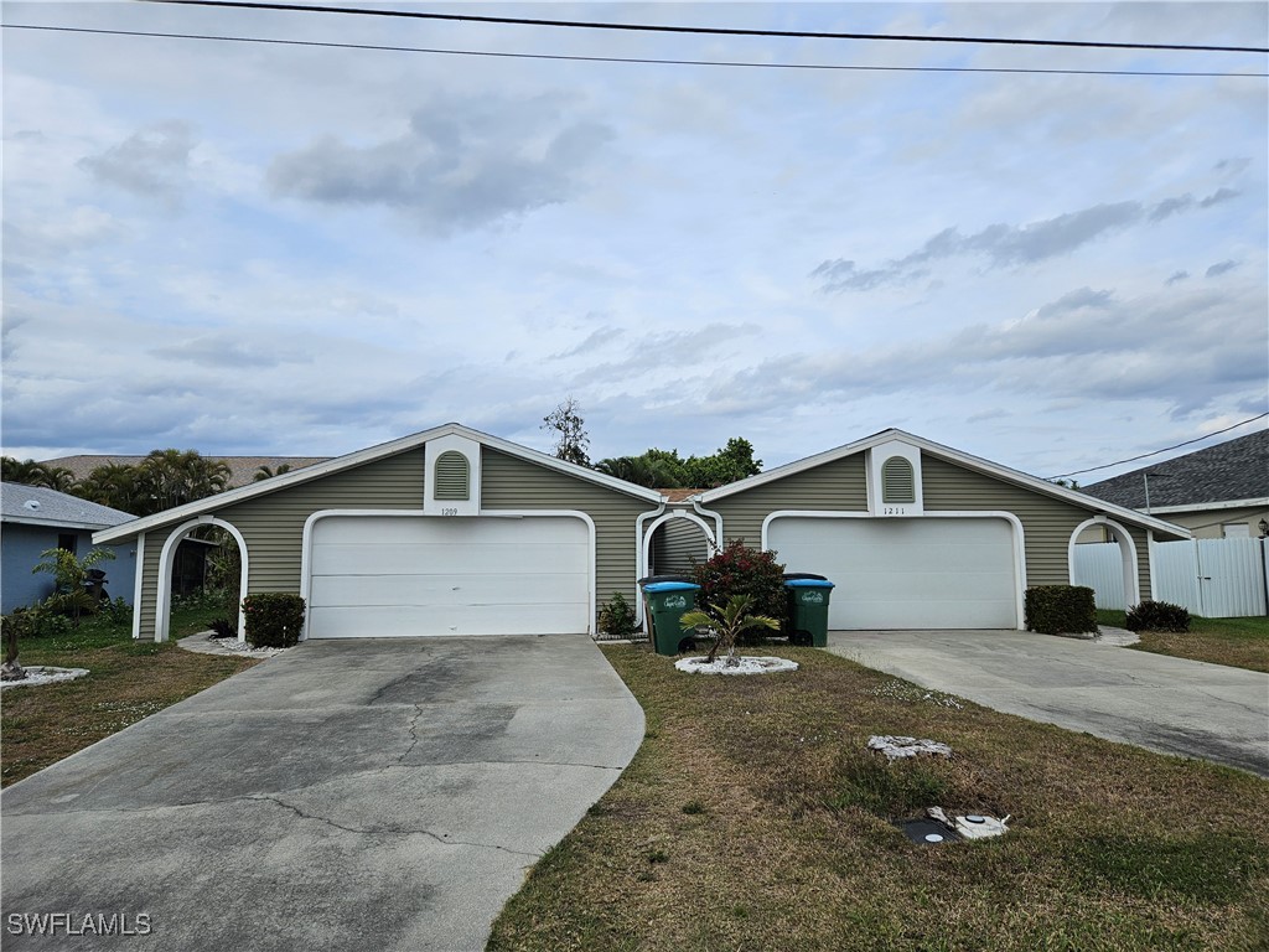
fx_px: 843
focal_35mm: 23
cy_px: 476
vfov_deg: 58.9
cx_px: 634
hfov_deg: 73.9
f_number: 1.8
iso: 25
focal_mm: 5.4
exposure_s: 1/1967
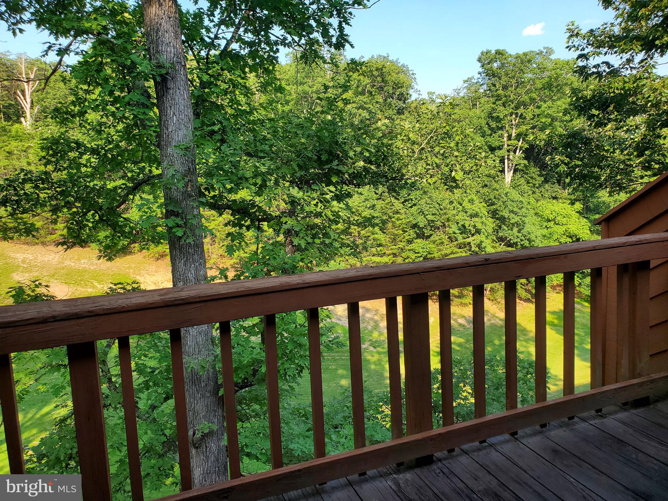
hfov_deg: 67.3
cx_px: 334
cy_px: 250
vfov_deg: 53.1
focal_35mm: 26
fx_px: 502
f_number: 2.4
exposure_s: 1/475
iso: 50
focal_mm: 4.3
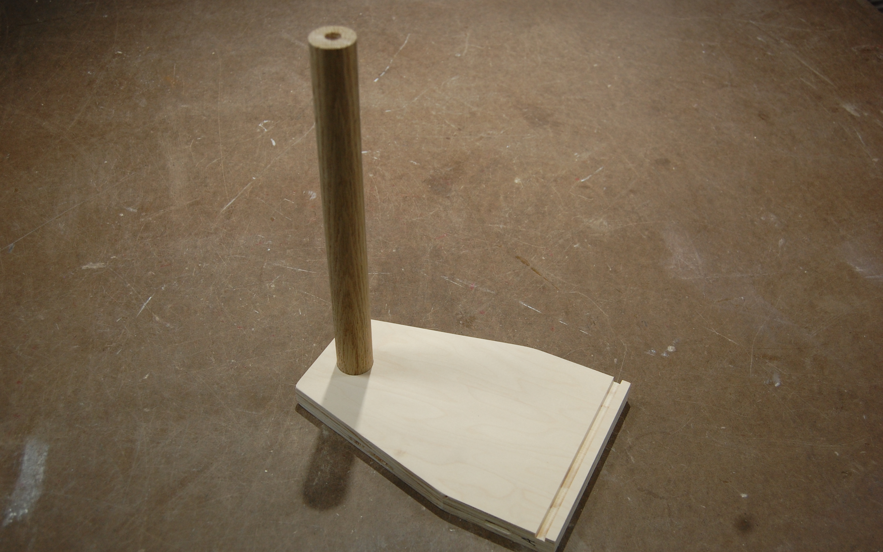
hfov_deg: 52.7
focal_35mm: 37
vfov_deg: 34.4
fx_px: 890
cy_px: 282
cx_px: 439
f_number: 4.5
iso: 400
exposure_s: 1/80
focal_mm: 24
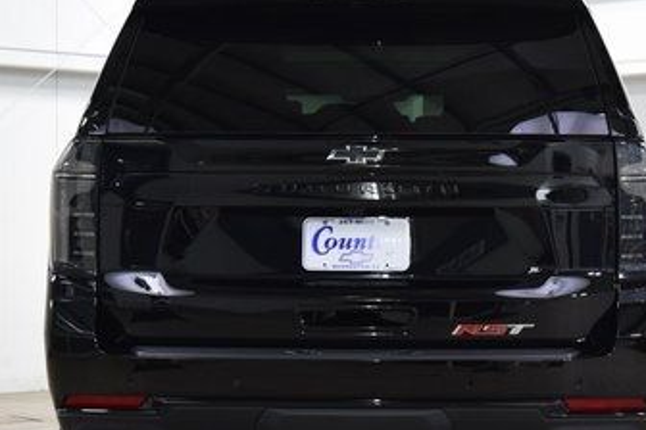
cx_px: 354
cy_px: 279
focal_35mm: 100
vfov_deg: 13.7
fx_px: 1793
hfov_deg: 20.4
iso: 1600
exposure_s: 1/60
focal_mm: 35
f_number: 4.5
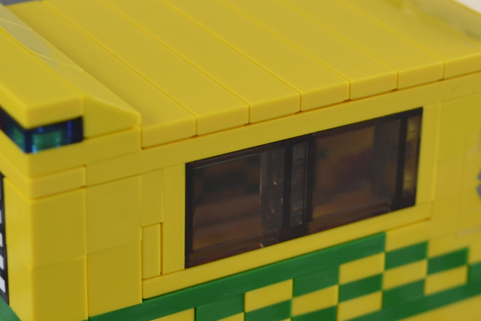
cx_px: 305
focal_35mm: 125
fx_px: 1670
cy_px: 184
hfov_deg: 16.4
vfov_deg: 11.0
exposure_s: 1/60
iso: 400
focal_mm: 32
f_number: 4.8
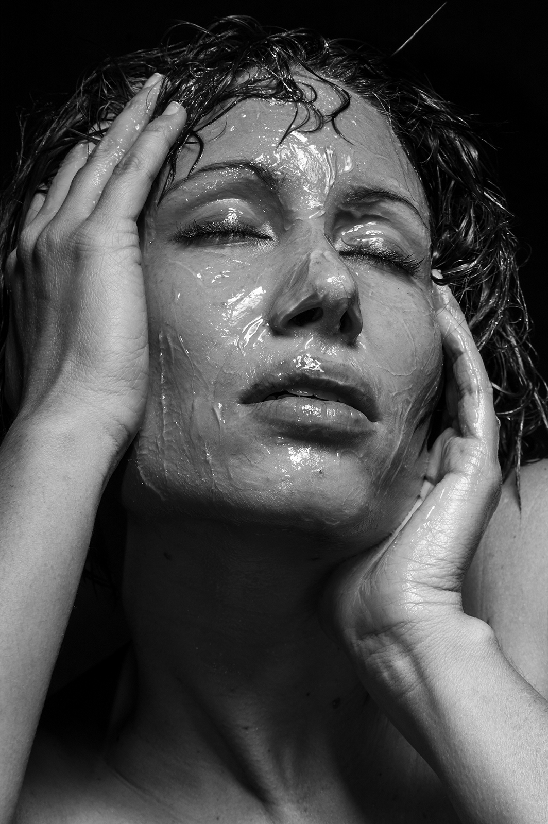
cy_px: 412
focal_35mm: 90
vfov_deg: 22.6
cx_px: 274
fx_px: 2058
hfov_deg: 15.2
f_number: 16
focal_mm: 60
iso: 200
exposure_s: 1/500
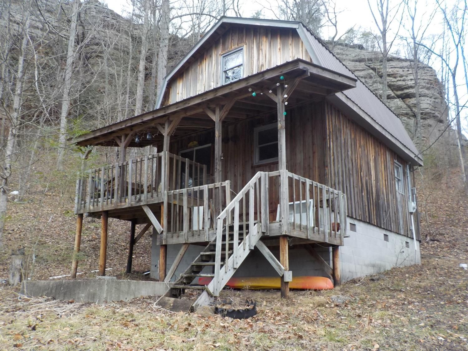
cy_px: 176
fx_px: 405
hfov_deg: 60.0
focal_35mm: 30
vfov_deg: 46.8
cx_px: 234
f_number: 3.3
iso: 125
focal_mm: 4.1
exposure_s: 1/30
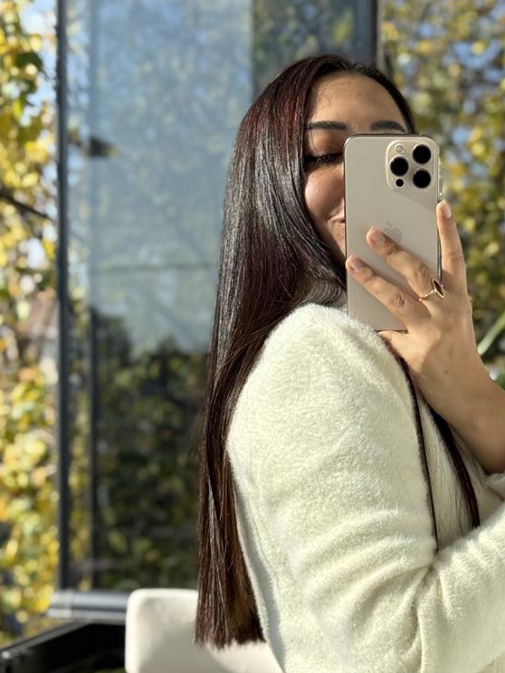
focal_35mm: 86
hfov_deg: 16.9
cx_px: 446
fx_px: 1673
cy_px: 561
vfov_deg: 22.4
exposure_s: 1/2033
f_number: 1.78
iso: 100
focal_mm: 6.76
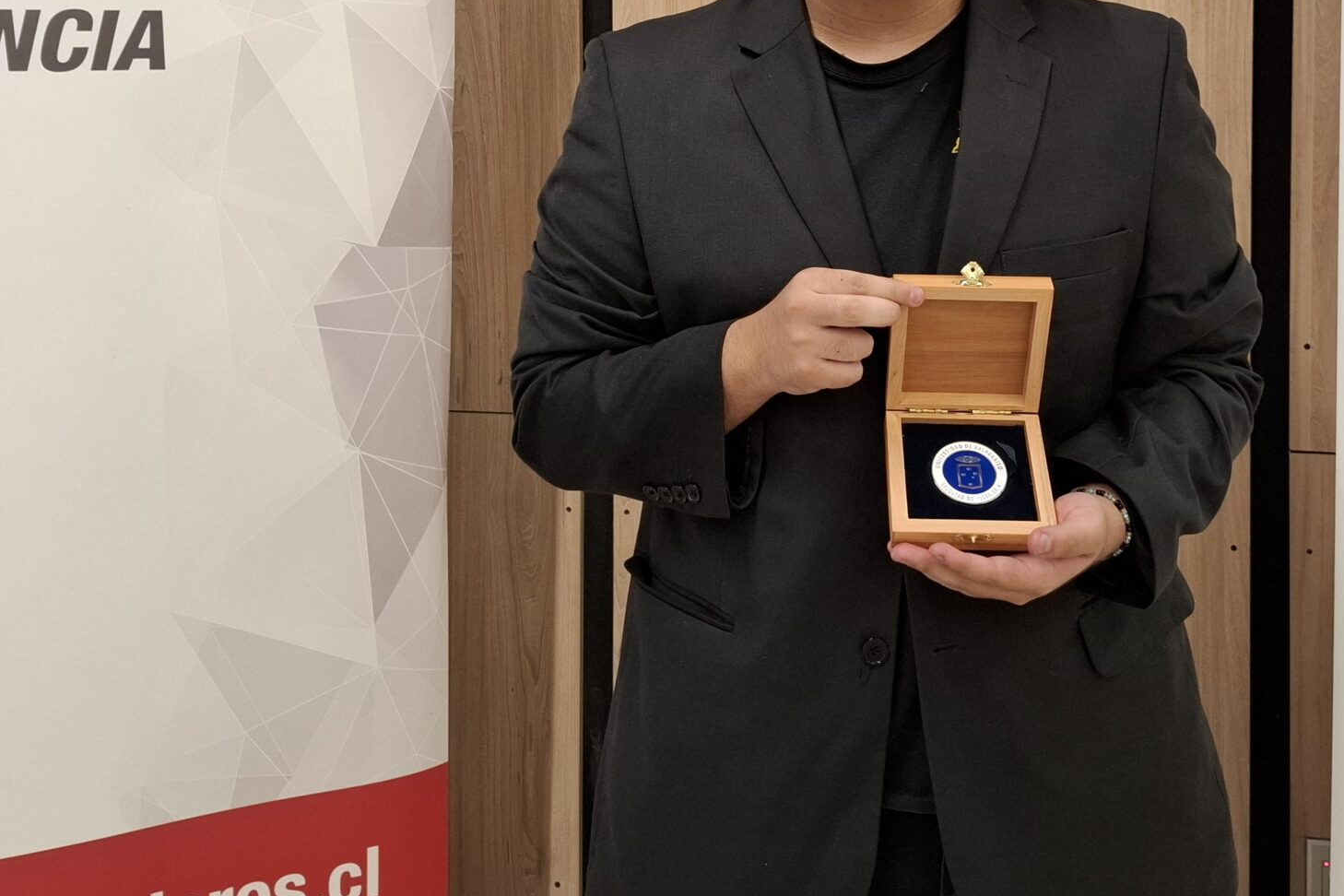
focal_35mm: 42
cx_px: 878
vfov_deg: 30.8
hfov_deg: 45.8
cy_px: 130
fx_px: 1568
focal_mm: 5.54
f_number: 1.8
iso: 200
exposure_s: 1/50
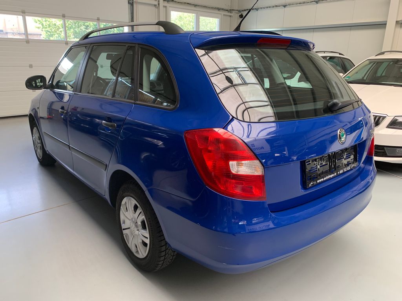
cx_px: 201
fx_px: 302
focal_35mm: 26
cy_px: 150
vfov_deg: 53.1
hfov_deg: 67.3
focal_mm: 4.25
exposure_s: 1/94
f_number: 1.8
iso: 100
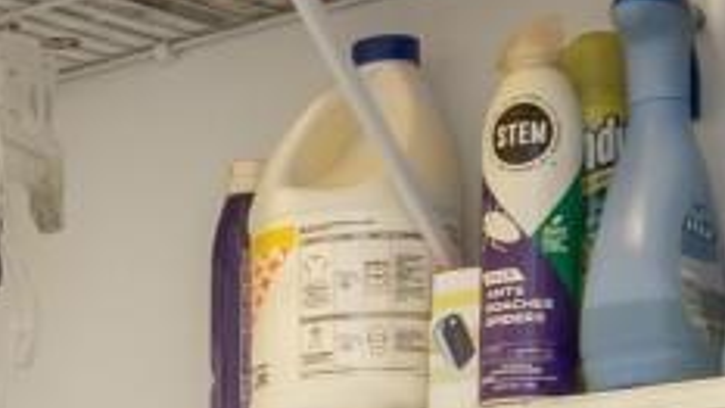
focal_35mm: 124
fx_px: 2384
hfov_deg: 16.2
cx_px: -283
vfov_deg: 9.3
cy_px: 744
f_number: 4.8
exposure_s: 1/1.25
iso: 100
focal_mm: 11.5
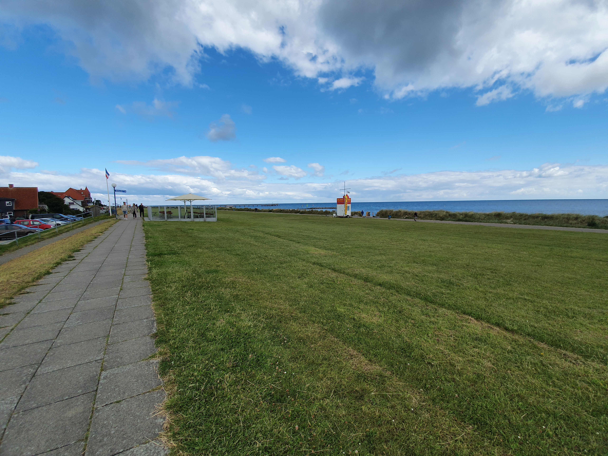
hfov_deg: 106.2
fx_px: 228
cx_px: 304
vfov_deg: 89.9
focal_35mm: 13
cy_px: 228
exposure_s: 1/984
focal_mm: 1.8
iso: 50
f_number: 2.2
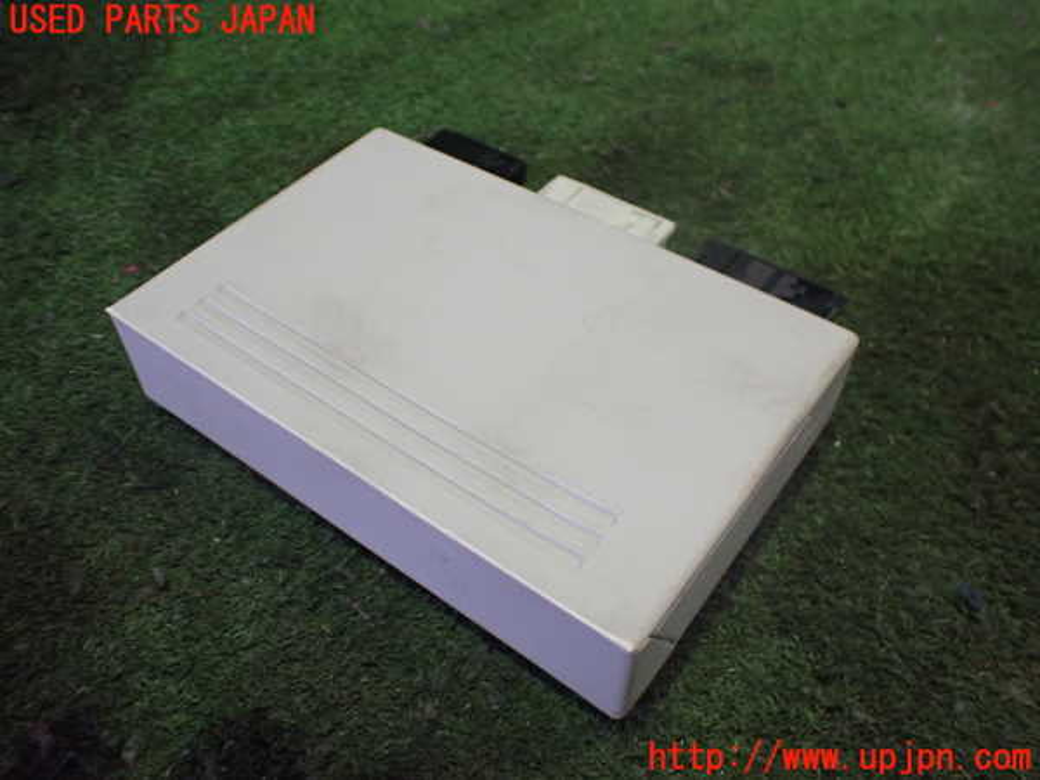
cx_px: 520
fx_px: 901
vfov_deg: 46.8
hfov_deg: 60.0
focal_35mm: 30
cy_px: 390
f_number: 2.3
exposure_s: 1/100
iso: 800
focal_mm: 5.4
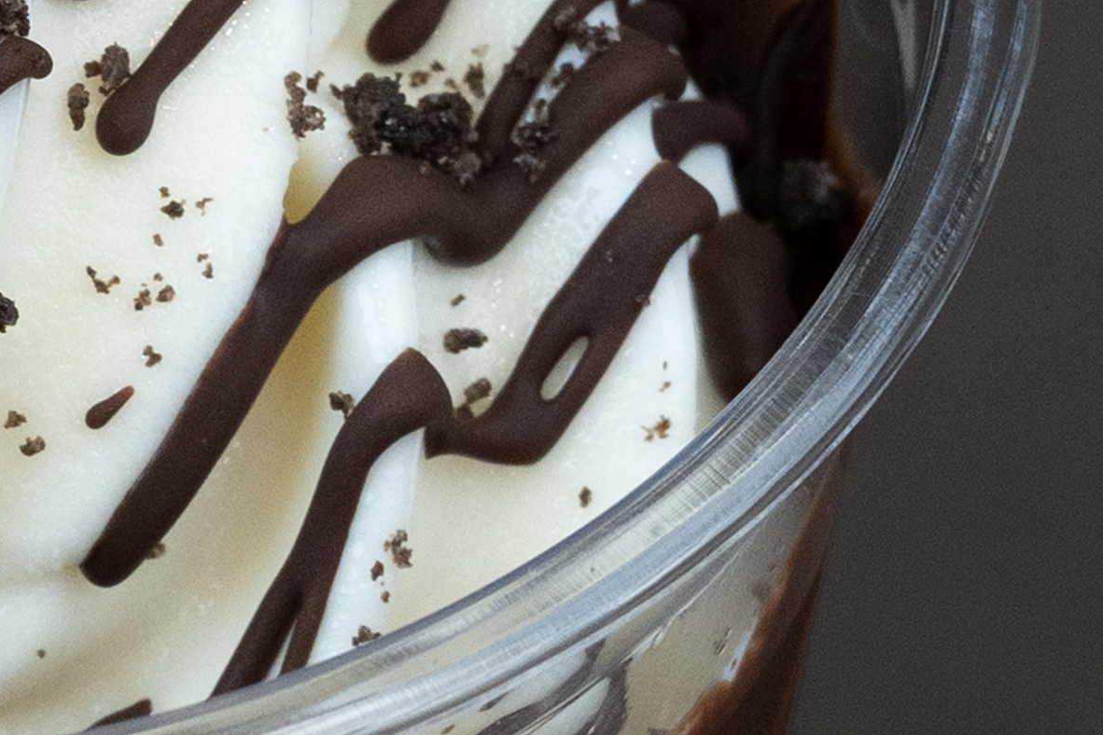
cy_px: 521
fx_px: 12714
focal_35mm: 415
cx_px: -322
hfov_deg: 4.9
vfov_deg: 3.3
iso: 800
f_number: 7.1
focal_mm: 70
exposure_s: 1/320
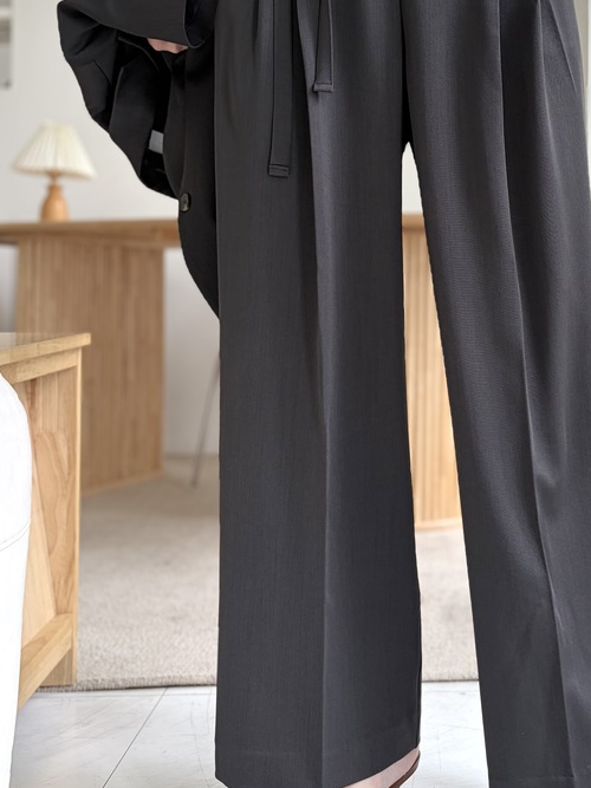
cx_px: 435
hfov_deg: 36.1
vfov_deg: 47.4
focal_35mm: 39
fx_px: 888
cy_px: 289
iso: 50
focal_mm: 5.96
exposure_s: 1/122
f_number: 1.6
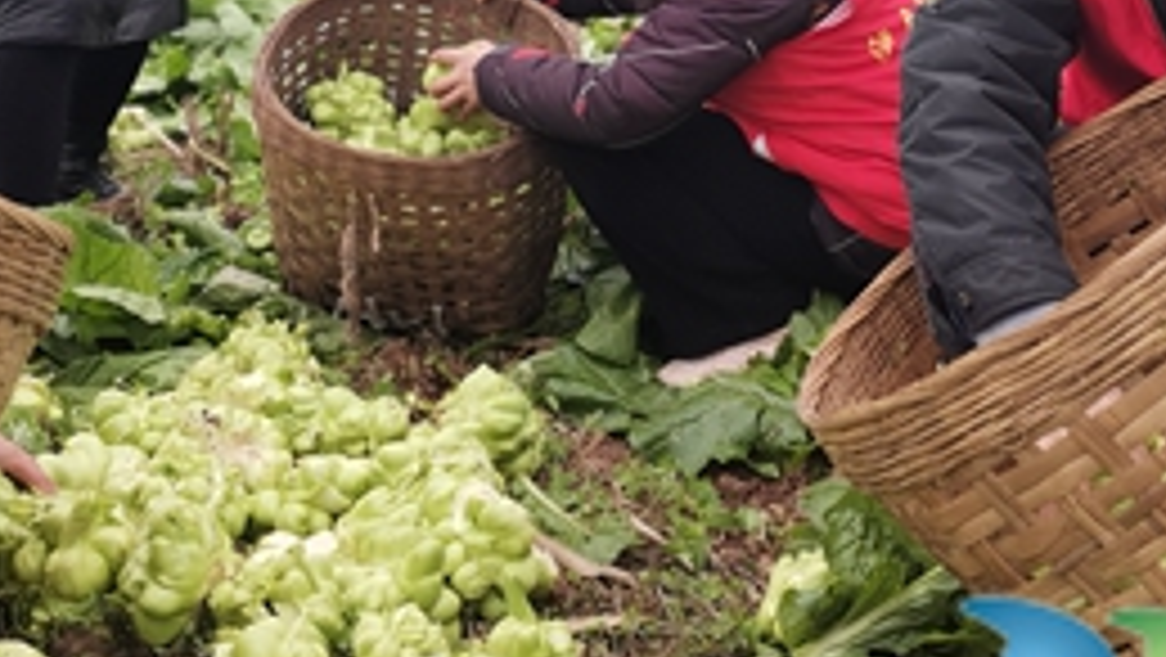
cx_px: 486
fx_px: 2165
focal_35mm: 70
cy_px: -58
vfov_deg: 16.7
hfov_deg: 30.1
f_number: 2.4
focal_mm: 4.75
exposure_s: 1/402
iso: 50
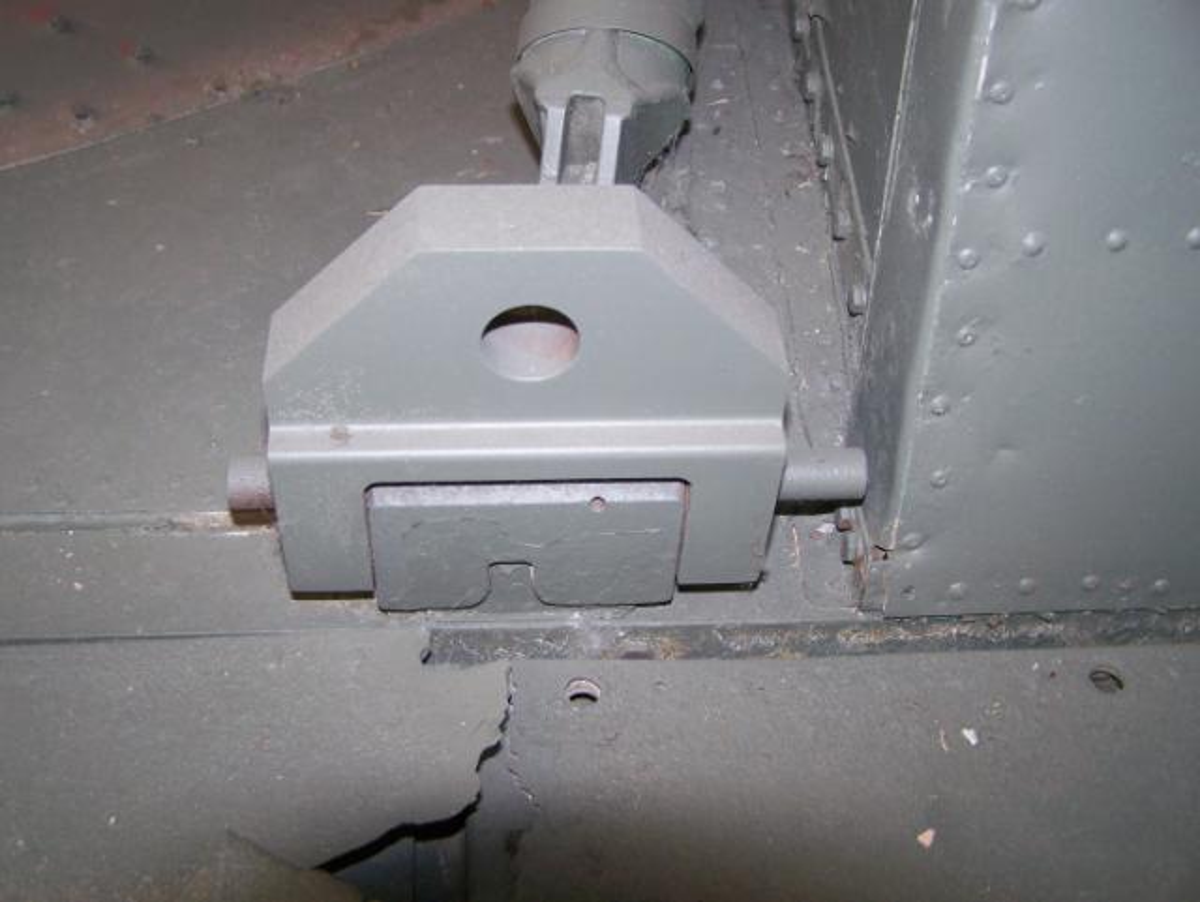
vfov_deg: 37.8
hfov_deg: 48.9
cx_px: 600
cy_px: 451
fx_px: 1318
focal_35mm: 38
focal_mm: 6.3
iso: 160
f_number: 2.8
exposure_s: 1/60
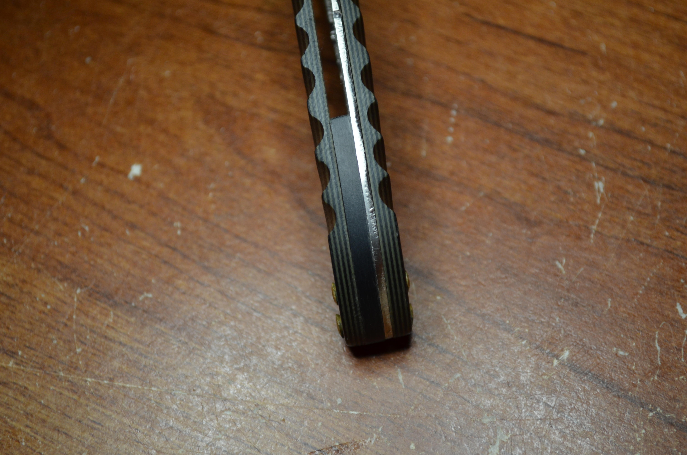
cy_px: 228
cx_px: 344
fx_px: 1571
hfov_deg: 24.7
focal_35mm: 82
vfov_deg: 16.5
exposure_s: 1/60
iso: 500
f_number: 5.6
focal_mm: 55
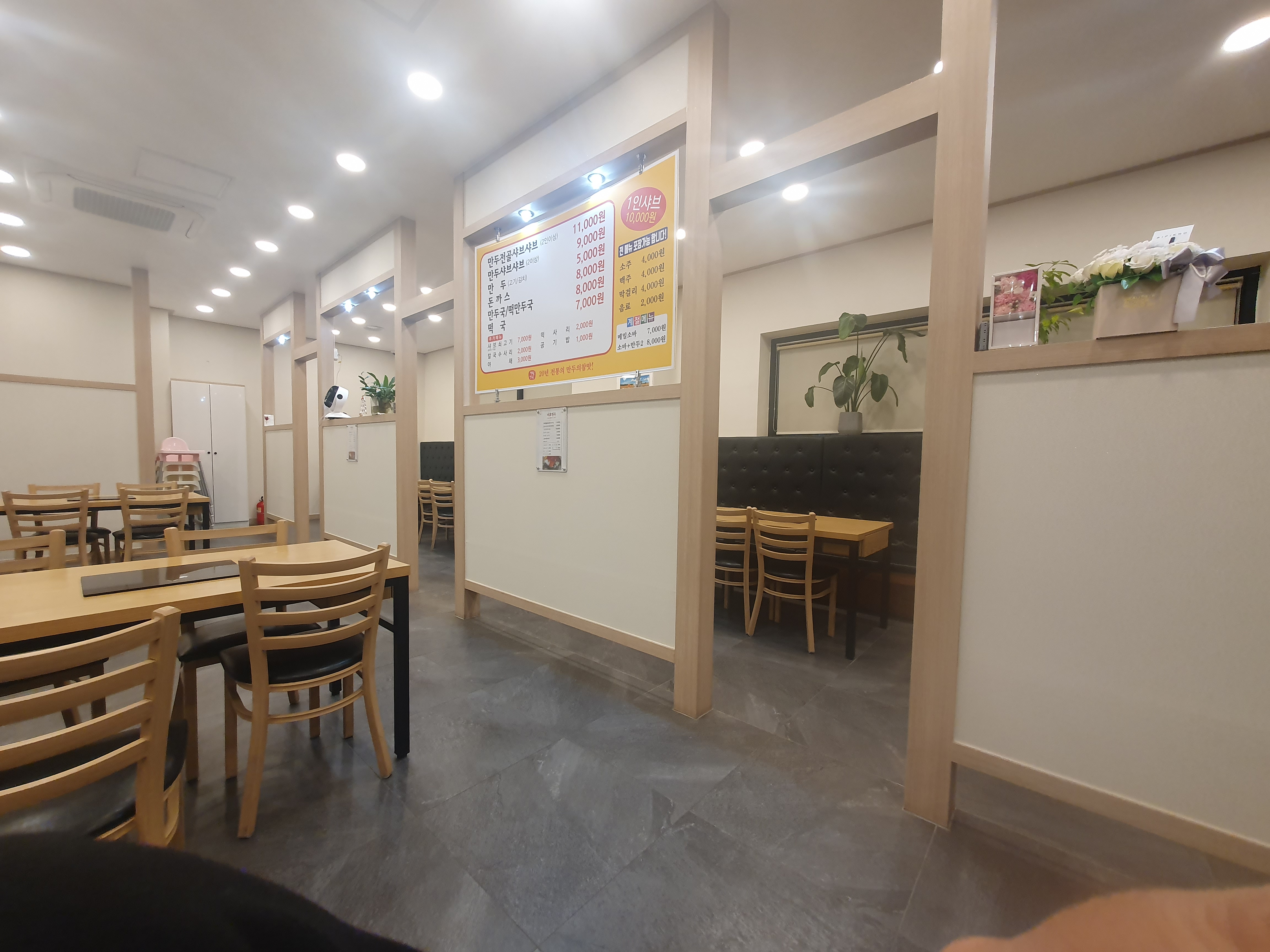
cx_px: 635
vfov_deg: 89.9
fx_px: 477
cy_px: 476
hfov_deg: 106.2
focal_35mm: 13
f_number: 2.2
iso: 200
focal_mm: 1.8
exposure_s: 1/60
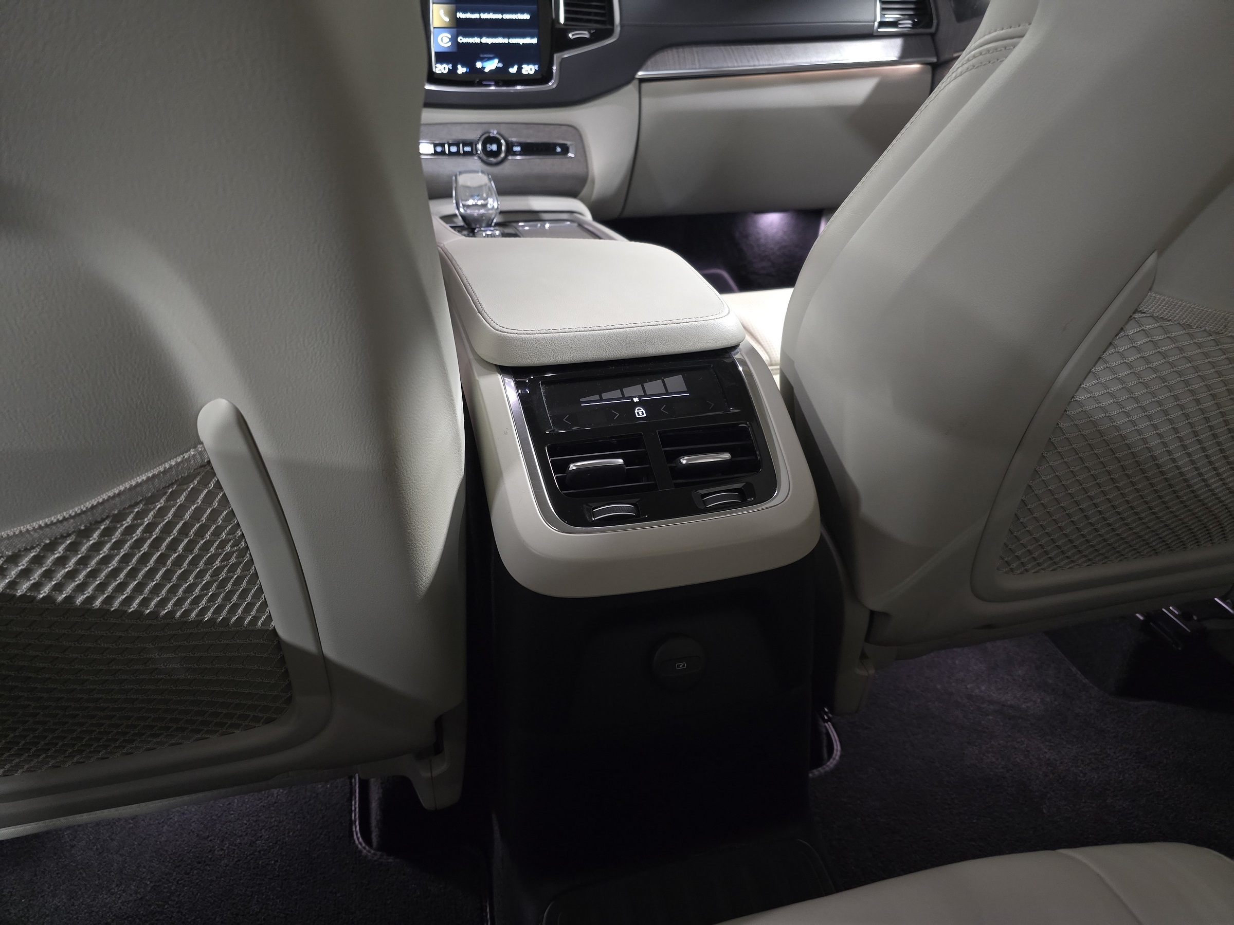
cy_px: 462
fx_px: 820
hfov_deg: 73.9
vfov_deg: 58.9
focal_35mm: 23
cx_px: 617
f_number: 1.7
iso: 1250
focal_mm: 6.3
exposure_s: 1/24
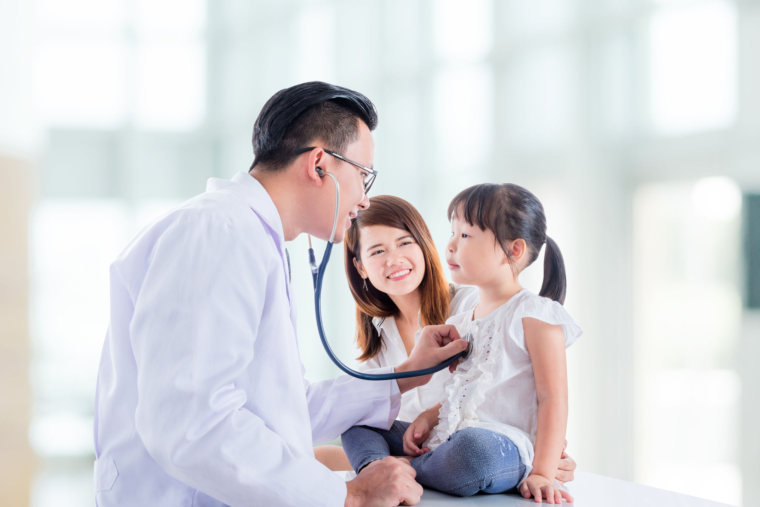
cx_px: 380
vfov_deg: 30.5
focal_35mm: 44
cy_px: 254
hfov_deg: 44.5
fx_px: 929
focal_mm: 44
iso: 100
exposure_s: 1/160
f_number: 11
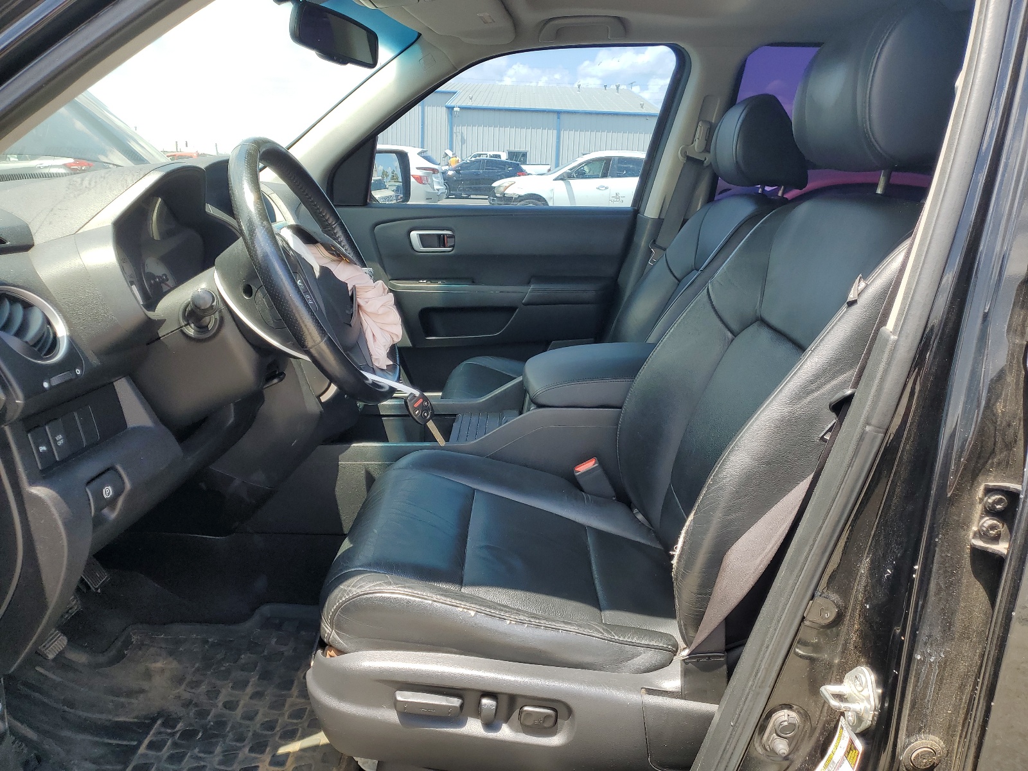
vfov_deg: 53.1
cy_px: 386
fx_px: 772
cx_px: 514
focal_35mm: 26
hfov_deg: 67.3
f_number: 1.5
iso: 50
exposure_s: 1/625
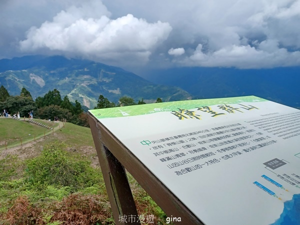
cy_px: 112
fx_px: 217
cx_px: 150
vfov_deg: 54.9
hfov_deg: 69.4
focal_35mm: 25
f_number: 1.8
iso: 32
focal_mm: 4.6
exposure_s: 1/610
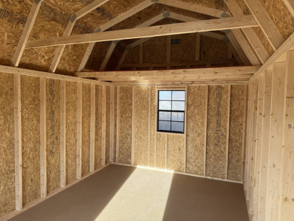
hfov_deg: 71.6
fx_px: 204
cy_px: 110
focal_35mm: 24
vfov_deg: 56.8
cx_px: 147
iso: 100
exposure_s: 1/702
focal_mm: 6.8
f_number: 1.8
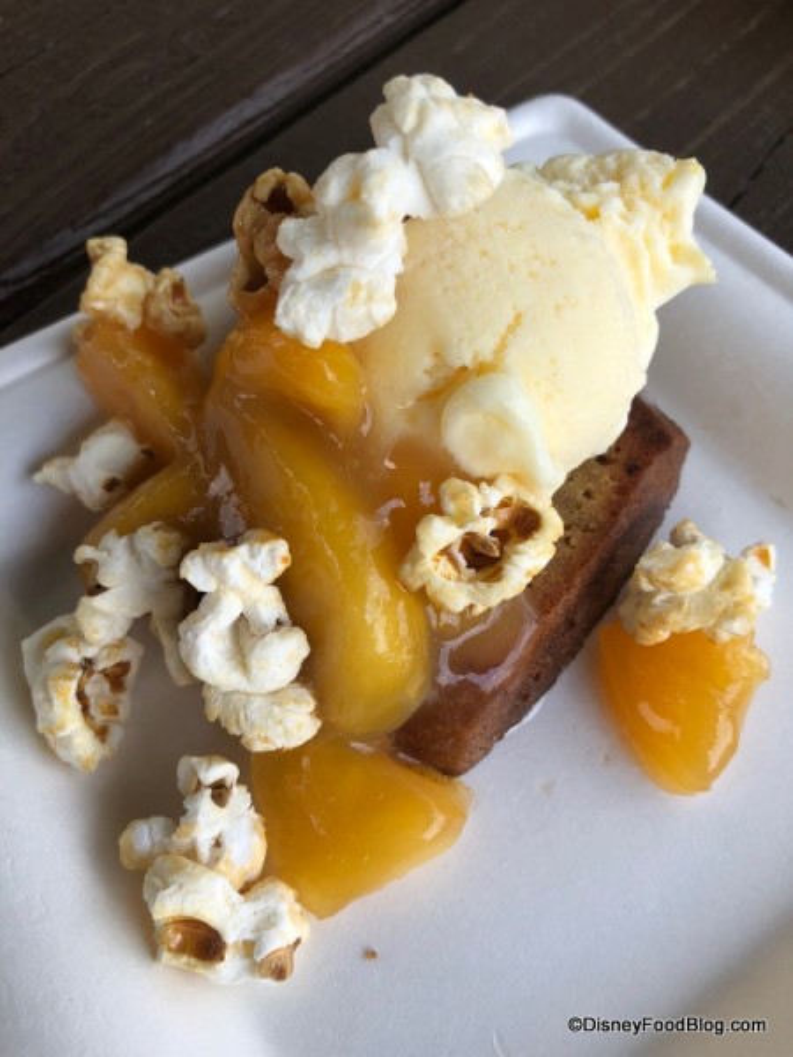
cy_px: 528
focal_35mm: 28
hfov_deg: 49.7
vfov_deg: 63.4
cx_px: 396
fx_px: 855
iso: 20
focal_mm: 3.99
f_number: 1.8
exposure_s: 1/585
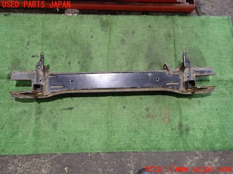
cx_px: 116
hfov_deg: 69.4
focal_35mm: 25
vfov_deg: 54.9
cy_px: 87
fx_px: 168
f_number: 2
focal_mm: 4.5
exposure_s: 1/30
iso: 400
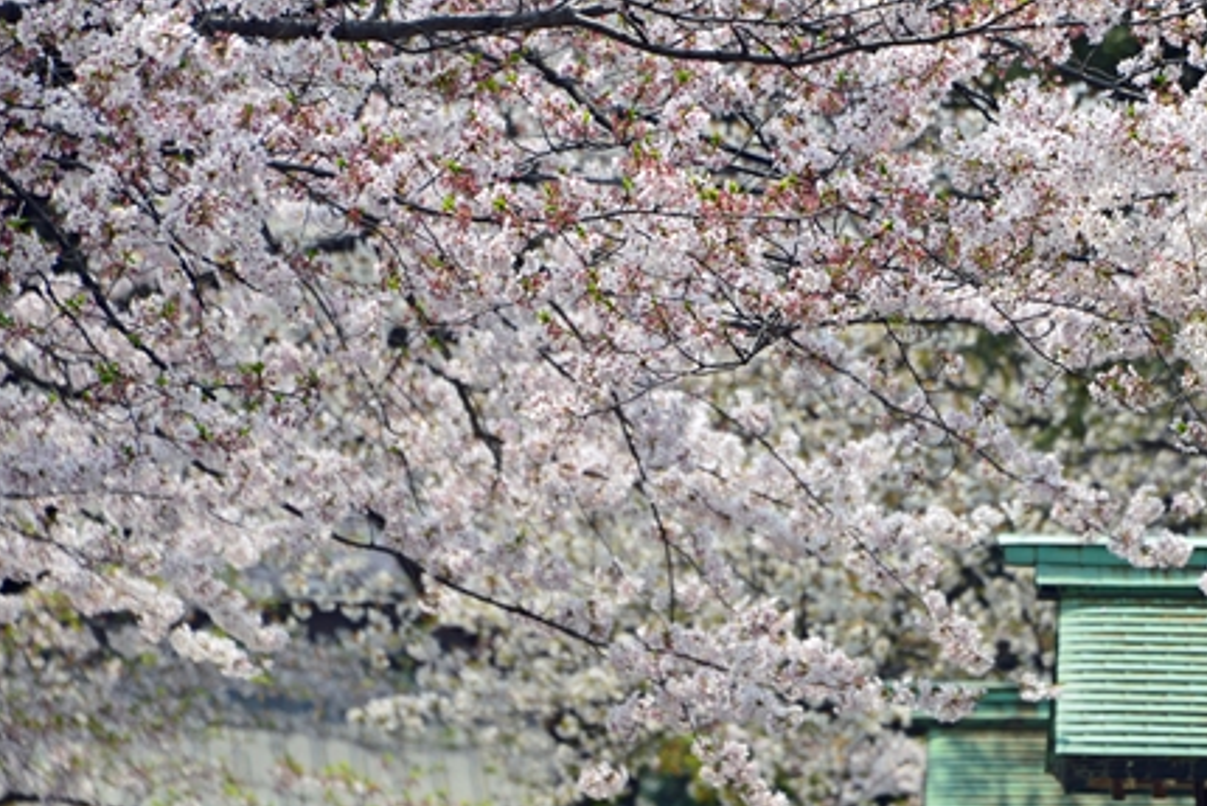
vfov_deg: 2.5
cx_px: 909
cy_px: 258
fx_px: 18714
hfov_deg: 3.7
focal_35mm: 558
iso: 200
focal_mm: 300
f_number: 7.1
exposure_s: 1/320
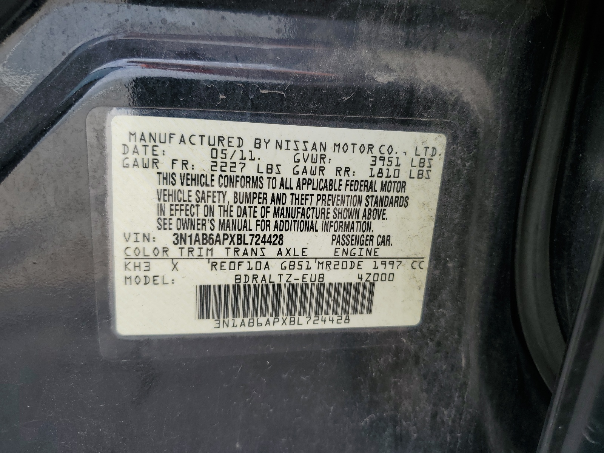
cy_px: 226
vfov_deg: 53.1
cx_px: 302
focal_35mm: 26
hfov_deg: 67.3
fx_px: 454
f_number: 1.5
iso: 50
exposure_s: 1/500
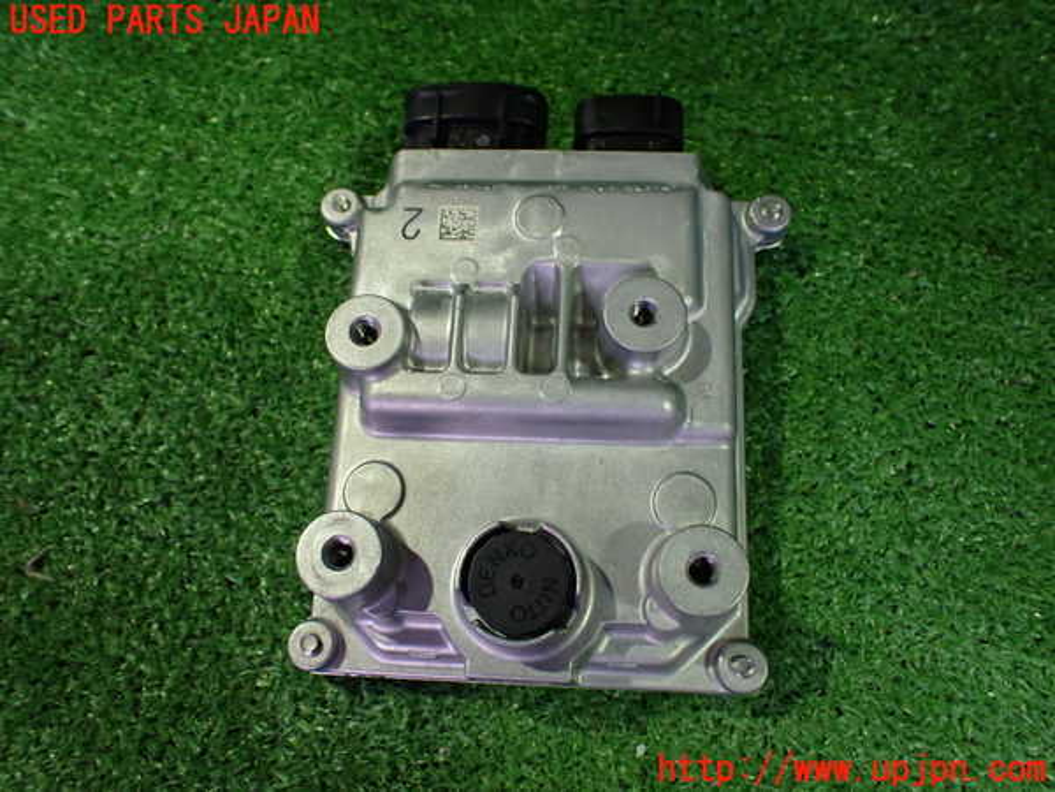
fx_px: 914
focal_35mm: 30
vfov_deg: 46.8
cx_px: 528
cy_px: 396
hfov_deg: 60.0
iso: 800
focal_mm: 5.4
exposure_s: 1/80
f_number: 2.3
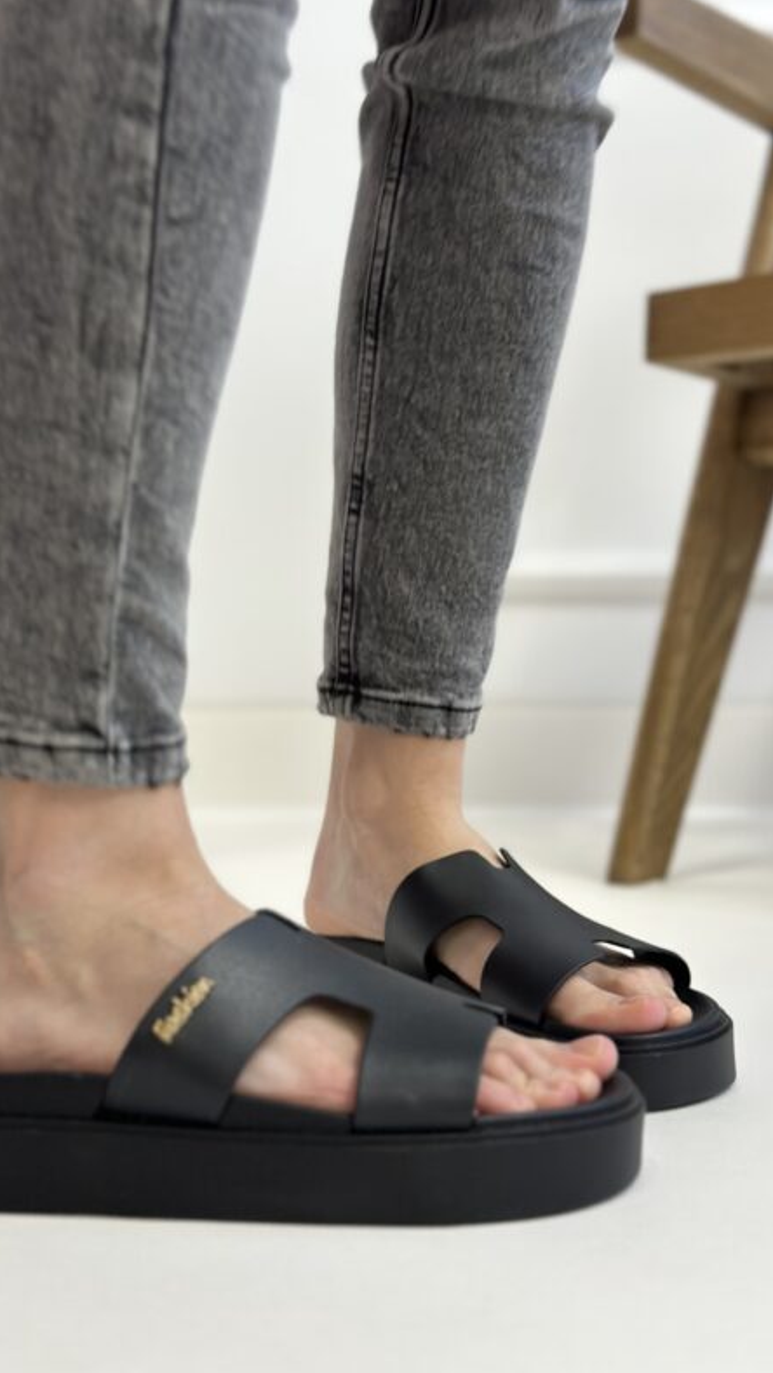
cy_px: 679
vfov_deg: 39.2
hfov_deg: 22.6
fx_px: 1931
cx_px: 350
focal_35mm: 53
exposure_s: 1/100
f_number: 1.78
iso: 160
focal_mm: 6.86
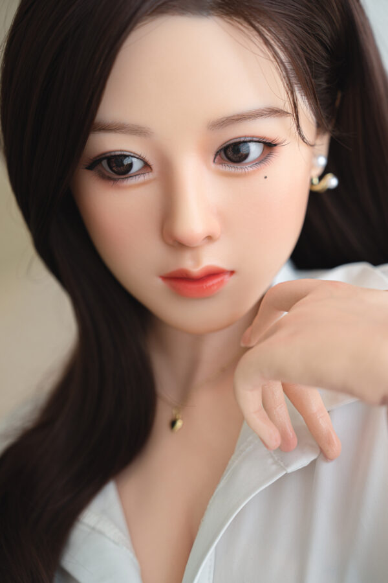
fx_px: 1132
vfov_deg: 28.8
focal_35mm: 70
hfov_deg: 19.5
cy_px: 292
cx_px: 194
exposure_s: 1/125
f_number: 2.8
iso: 200
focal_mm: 70
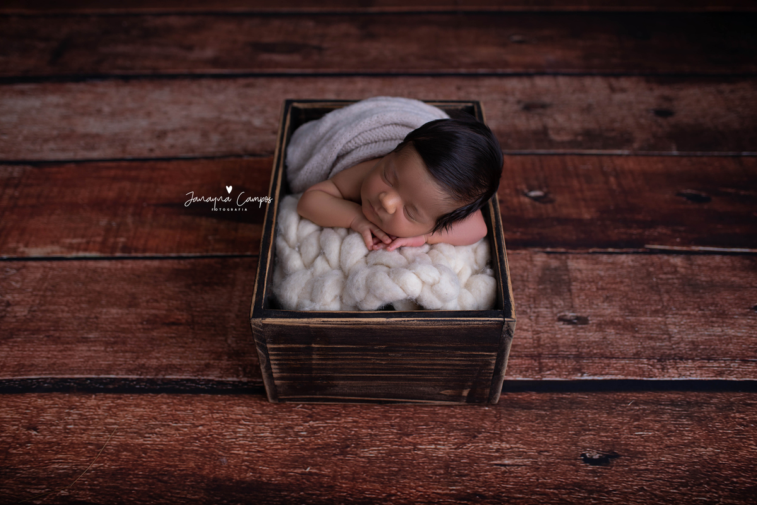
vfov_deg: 37.9
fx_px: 736
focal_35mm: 35
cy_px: 252
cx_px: 378
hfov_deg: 54.4
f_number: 2.8
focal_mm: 35
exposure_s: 1/200
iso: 50
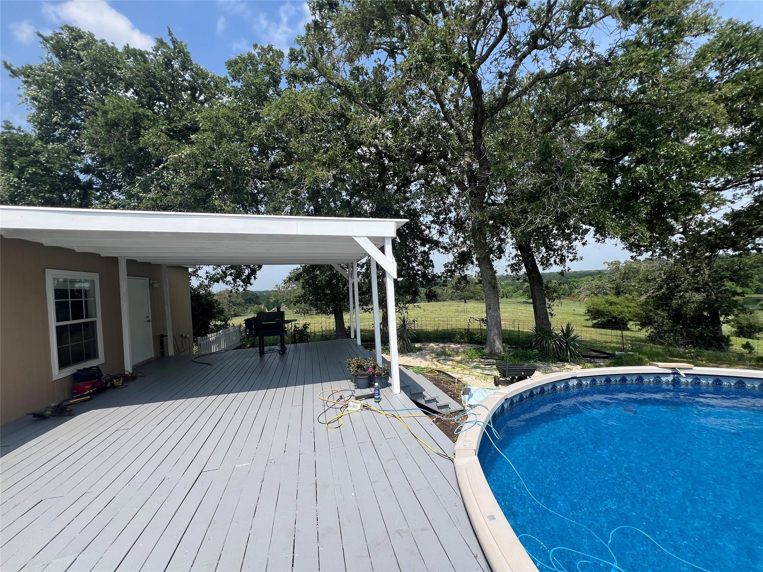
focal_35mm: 13
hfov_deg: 106.2
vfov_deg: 89.9
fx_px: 287
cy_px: 286
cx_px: 382
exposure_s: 1/1220
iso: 32
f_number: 1.8
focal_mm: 1.57
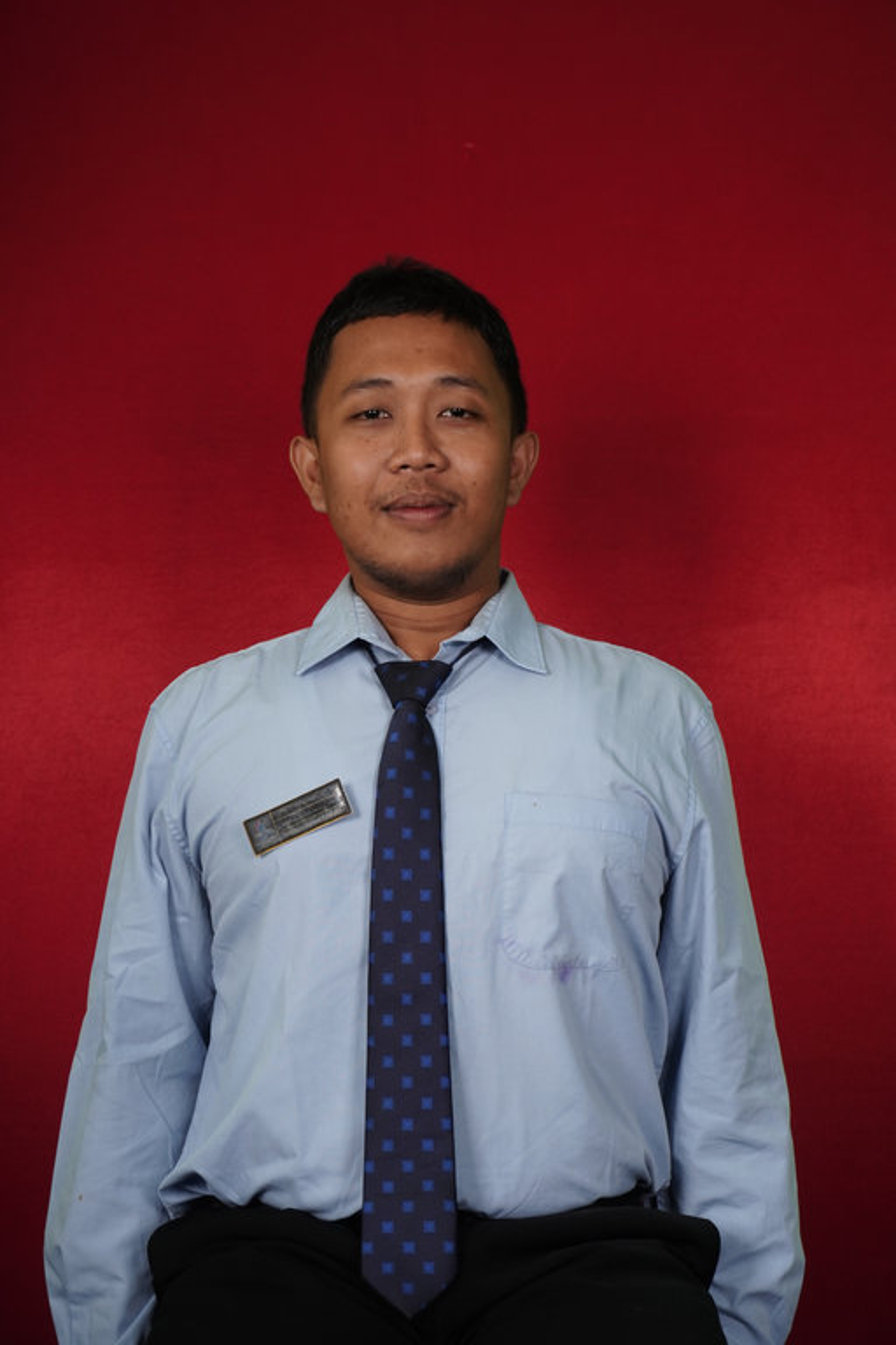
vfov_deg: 28.6
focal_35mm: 70
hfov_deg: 19.3
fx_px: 2632
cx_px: 448
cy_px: 672
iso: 400
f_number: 6.3
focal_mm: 47
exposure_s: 1/160
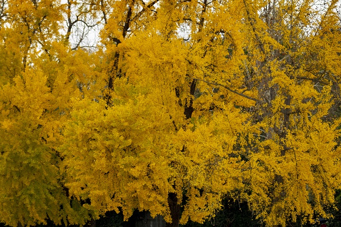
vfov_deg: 7.0
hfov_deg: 10.4
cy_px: 80
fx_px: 1865
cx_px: 107
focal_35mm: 197
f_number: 2.8
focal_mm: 110
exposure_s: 1/2500
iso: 400
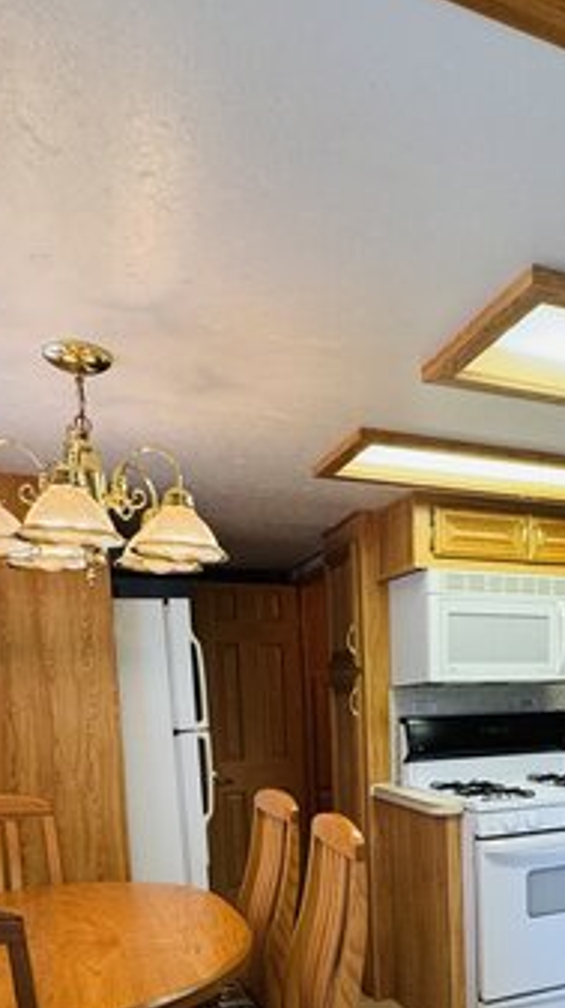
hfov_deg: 38.8
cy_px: 787
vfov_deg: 61.4
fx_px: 774
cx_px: 436
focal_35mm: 29
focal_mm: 2.22
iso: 125
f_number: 2.2
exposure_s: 1/120
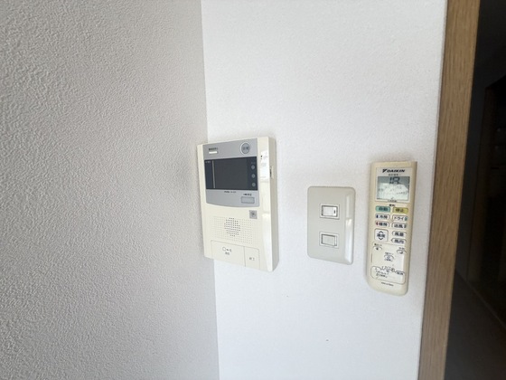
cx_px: 253
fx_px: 205
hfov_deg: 102.1
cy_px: 190
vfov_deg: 85.7
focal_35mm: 14
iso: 200
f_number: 2.2
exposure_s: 1/121
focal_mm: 2.22
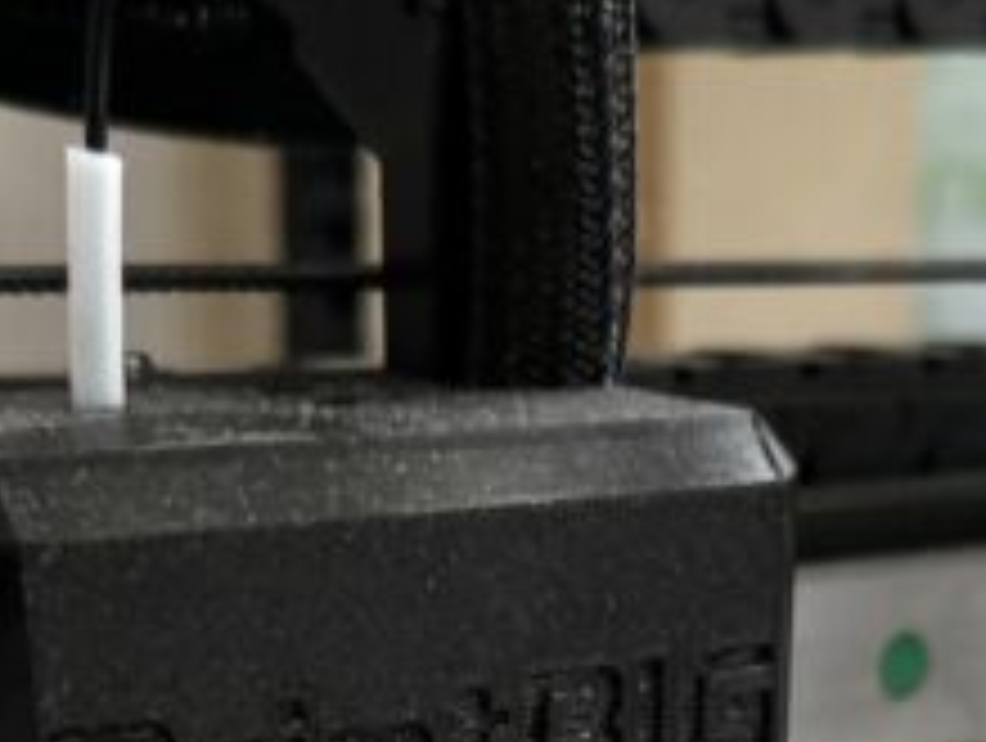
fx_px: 2397
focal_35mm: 84
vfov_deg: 16.2
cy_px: 1097
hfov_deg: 23.2
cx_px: 567
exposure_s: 1/36
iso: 1000
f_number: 1.78
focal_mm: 6.76
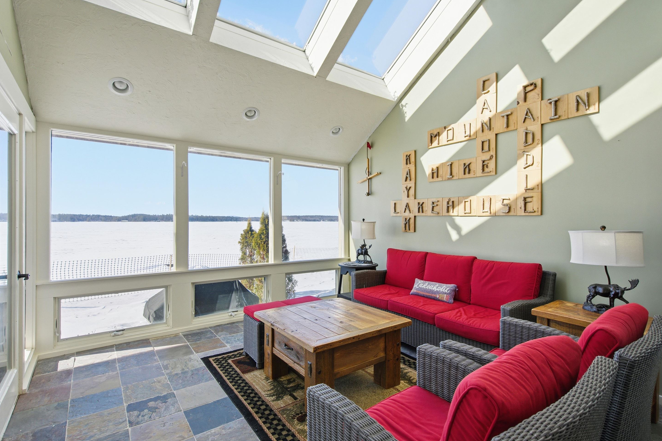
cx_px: 335
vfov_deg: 70.4
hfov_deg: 93.3
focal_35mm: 17
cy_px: 224
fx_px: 313
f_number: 8
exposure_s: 1/3200
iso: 1250
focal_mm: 16
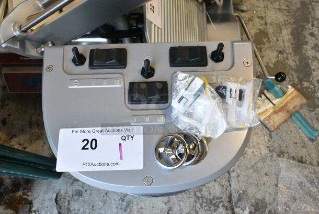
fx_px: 239
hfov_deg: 67.3
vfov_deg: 48.0
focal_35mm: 27
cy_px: 107
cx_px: 160
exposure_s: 1/400
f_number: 10
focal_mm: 18
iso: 6400
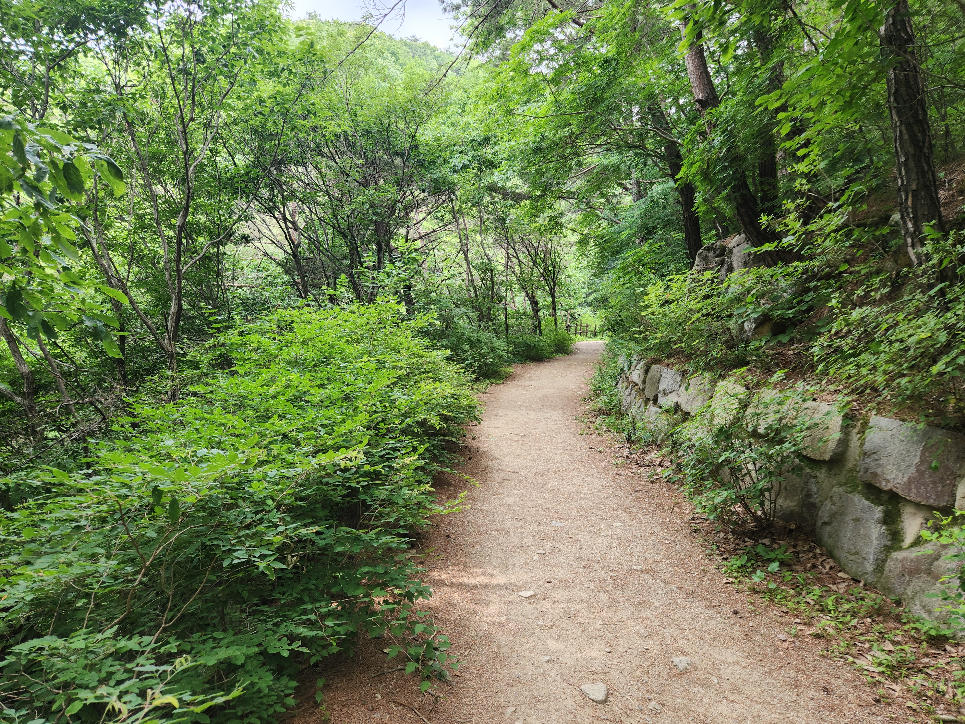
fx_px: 641
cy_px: 362
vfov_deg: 58.9
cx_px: 482
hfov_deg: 73.9
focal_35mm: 23
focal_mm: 5.4
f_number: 1.8
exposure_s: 1/180
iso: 64
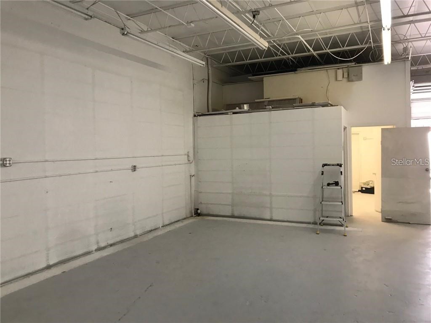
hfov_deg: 63.4
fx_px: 349
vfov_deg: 49.7
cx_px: 216
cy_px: 162
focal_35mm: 28
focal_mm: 3.99
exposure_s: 1/24
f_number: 1.8
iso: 40
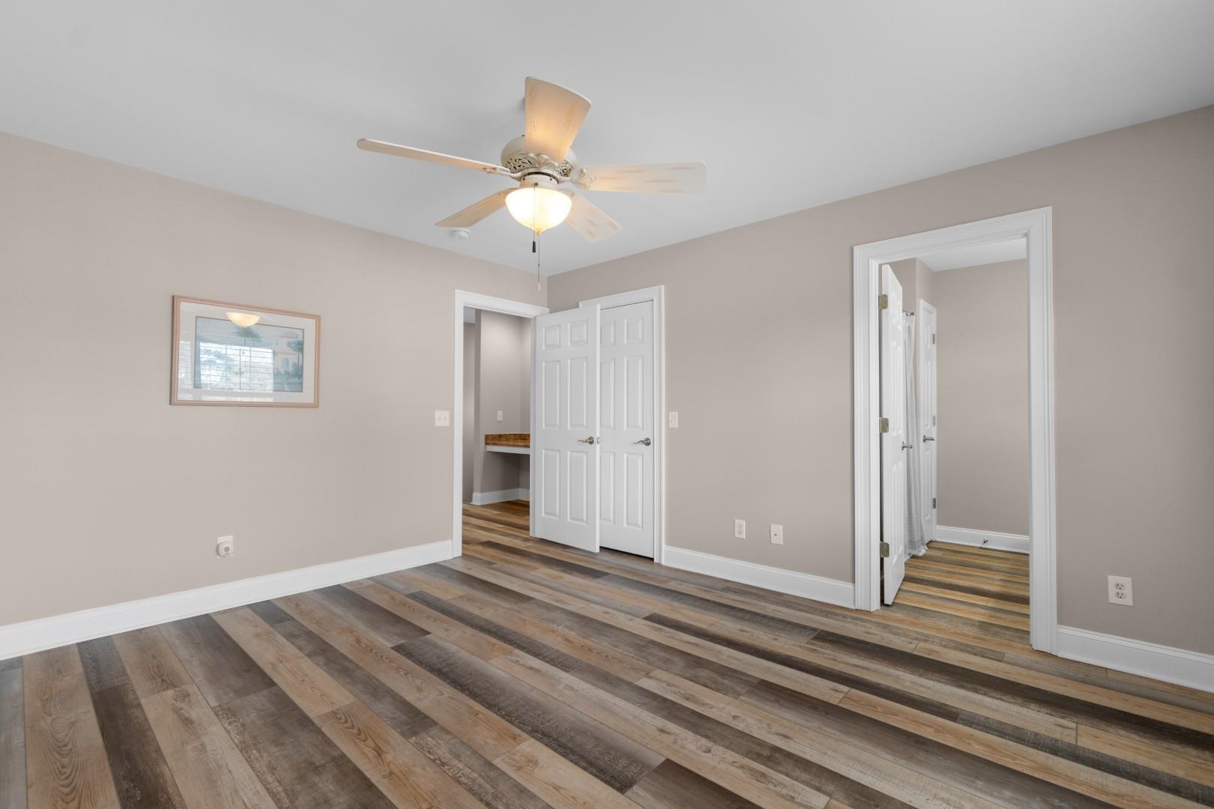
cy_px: 404
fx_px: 506
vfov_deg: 77.3
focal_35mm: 15
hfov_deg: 100.4
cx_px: 607
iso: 100
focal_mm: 10
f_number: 4.5
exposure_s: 1/25
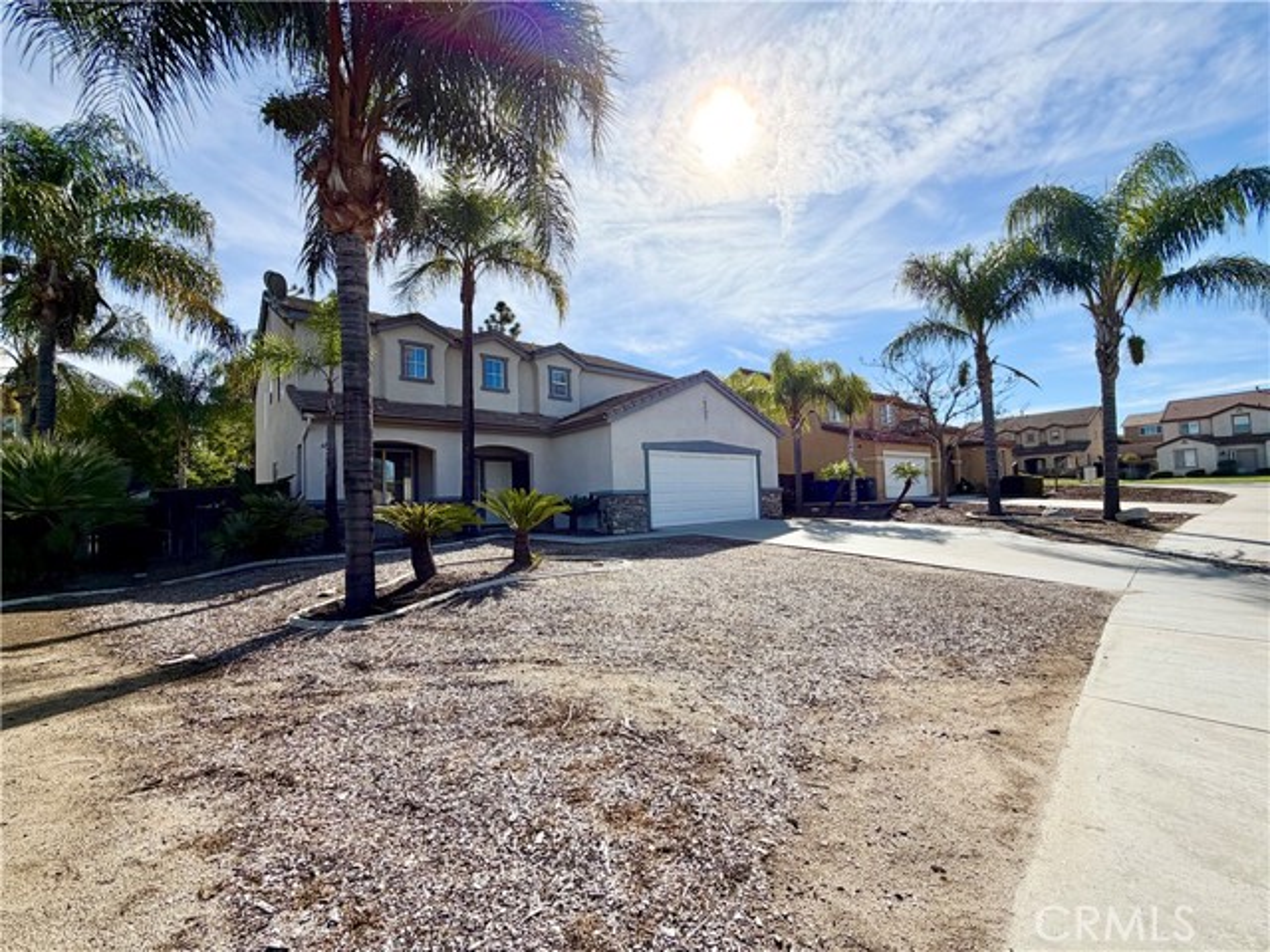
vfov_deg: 85.7
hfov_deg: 102.1
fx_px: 514
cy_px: 476
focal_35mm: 14
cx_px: 635
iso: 25
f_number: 2.2
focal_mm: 2.22
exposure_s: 1/1368
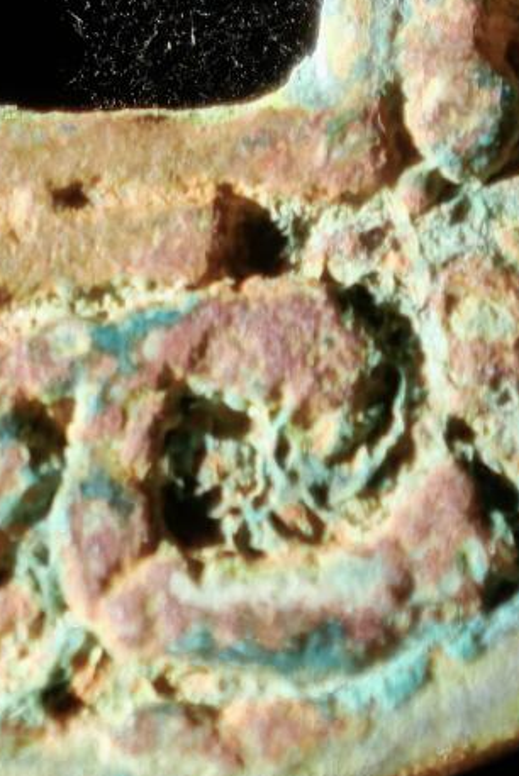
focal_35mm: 437
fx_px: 9435
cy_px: -32
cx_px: 34
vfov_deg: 4.7
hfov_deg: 3.1
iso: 400
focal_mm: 9
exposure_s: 1/100
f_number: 2
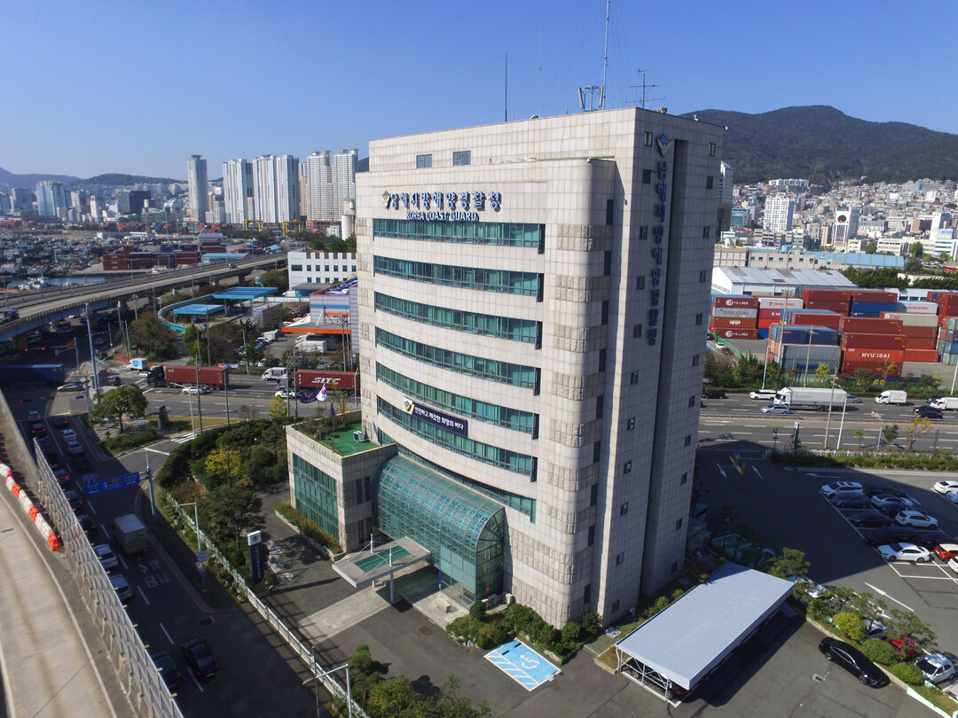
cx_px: 479
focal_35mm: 20
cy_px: 359
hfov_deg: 81.7
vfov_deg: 66.0
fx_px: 554
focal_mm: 3.61
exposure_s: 1/1965
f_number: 2.8
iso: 100
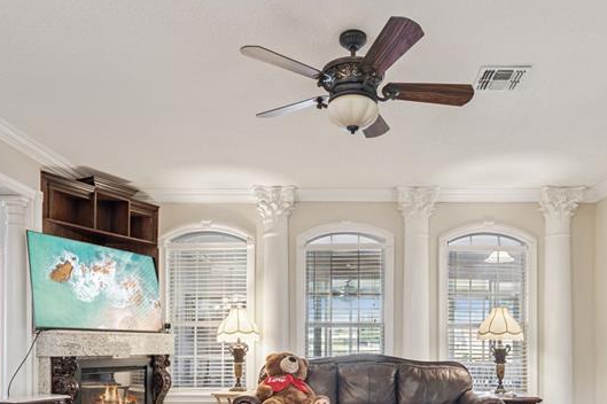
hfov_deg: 60.1
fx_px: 522
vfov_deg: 39.9
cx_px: 338
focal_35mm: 31
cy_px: 343
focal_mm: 16
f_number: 9
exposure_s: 1/13
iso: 200
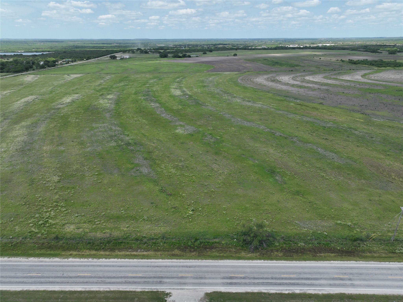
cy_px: 151
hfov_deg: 71.6
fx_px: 279
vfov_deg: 56.8
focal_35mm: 24
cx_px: 202
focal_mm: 12.29
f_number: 2.8
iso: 130
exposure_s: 1/2000
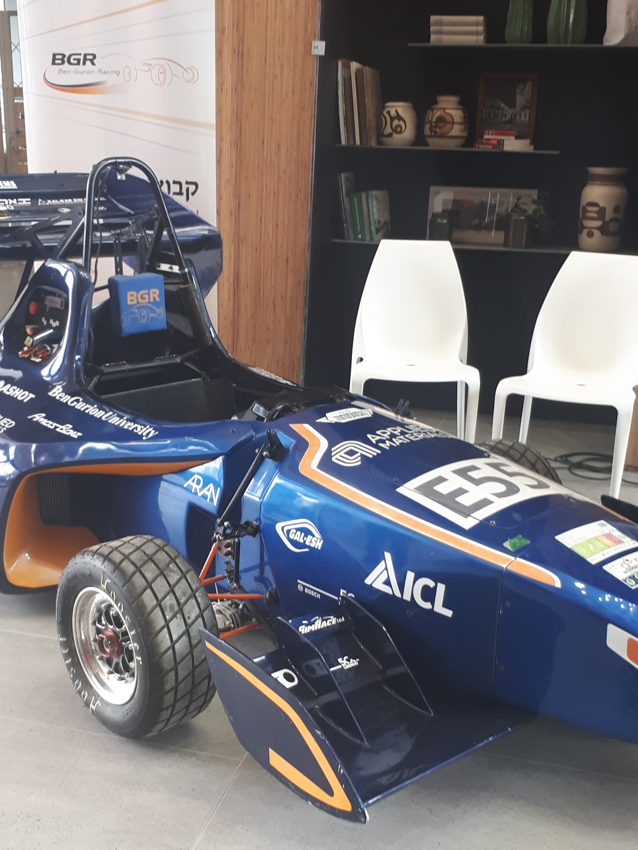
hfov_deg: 33.6
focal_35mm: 43
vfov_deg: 43.7
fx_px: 1057
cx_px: 291
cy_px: 498
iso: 64
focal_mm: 3.6
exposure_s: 1/50
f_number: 1.9
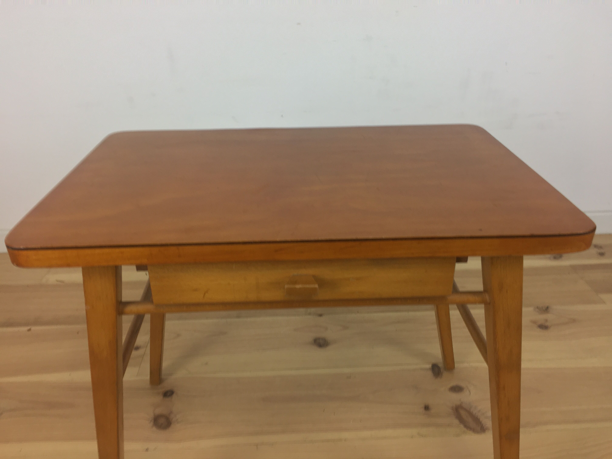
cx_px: 306
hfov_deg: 61.7
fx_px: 513
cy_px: 230
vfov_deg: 48.2
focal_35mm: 29
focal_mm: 4.15
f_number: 2.2
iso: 32
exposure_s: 1/33
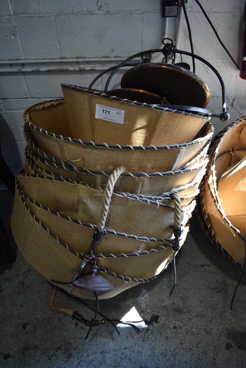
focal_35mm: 27
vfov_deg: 67.3
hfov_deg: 48.0
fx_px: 276
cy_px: 184
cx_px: 123
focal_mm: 18
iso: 100
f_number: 3.5
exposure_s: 1/40
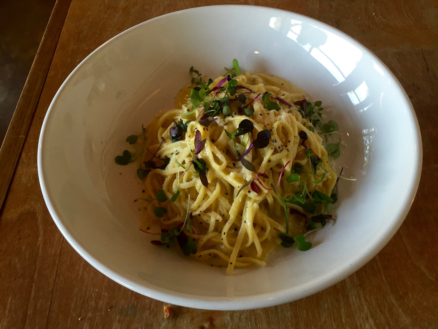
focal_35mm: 29
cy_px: 164
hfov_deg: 61.7
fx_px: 367
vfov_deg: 48.2
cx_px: 219
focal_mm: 4.15
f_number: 2.2
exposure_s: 1/30
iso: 80
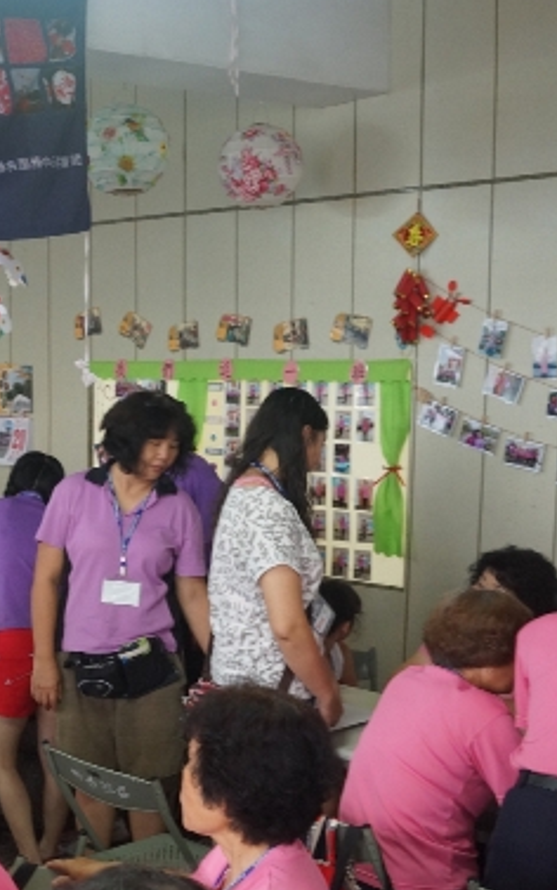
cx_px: -156
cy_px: 571
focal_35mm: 59
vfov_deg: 34.3
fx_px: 1431
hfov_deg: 20.3
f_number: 4
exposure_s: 1/60
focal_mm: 26
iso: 1000
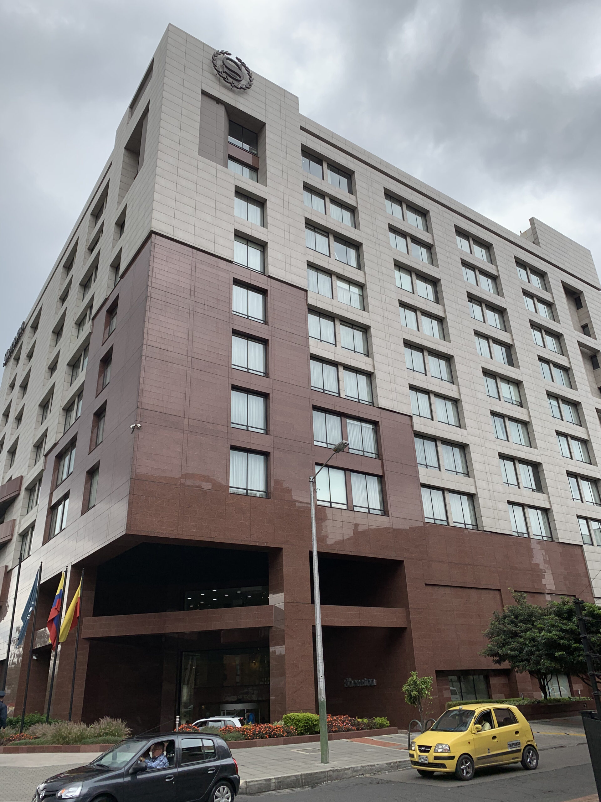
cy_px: 401
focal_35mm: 26
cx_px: 300
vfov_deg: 67.3
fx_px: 602
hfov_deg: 53.1
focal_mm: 4.25
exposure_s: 1/1220
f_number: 1.8
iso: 25
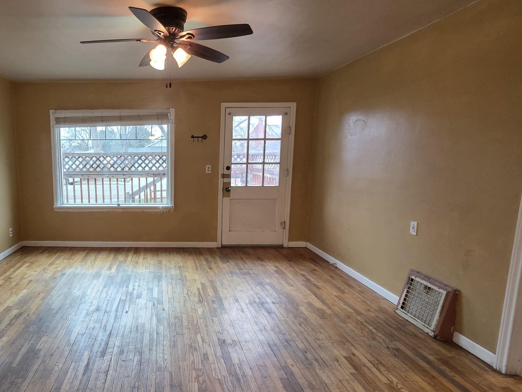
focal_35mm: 20
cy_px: 205
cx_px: 152
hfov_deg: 77.6
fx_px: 302
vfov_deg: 65.9
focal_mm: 2.2
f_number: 1.9
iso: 250
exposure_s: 1/60
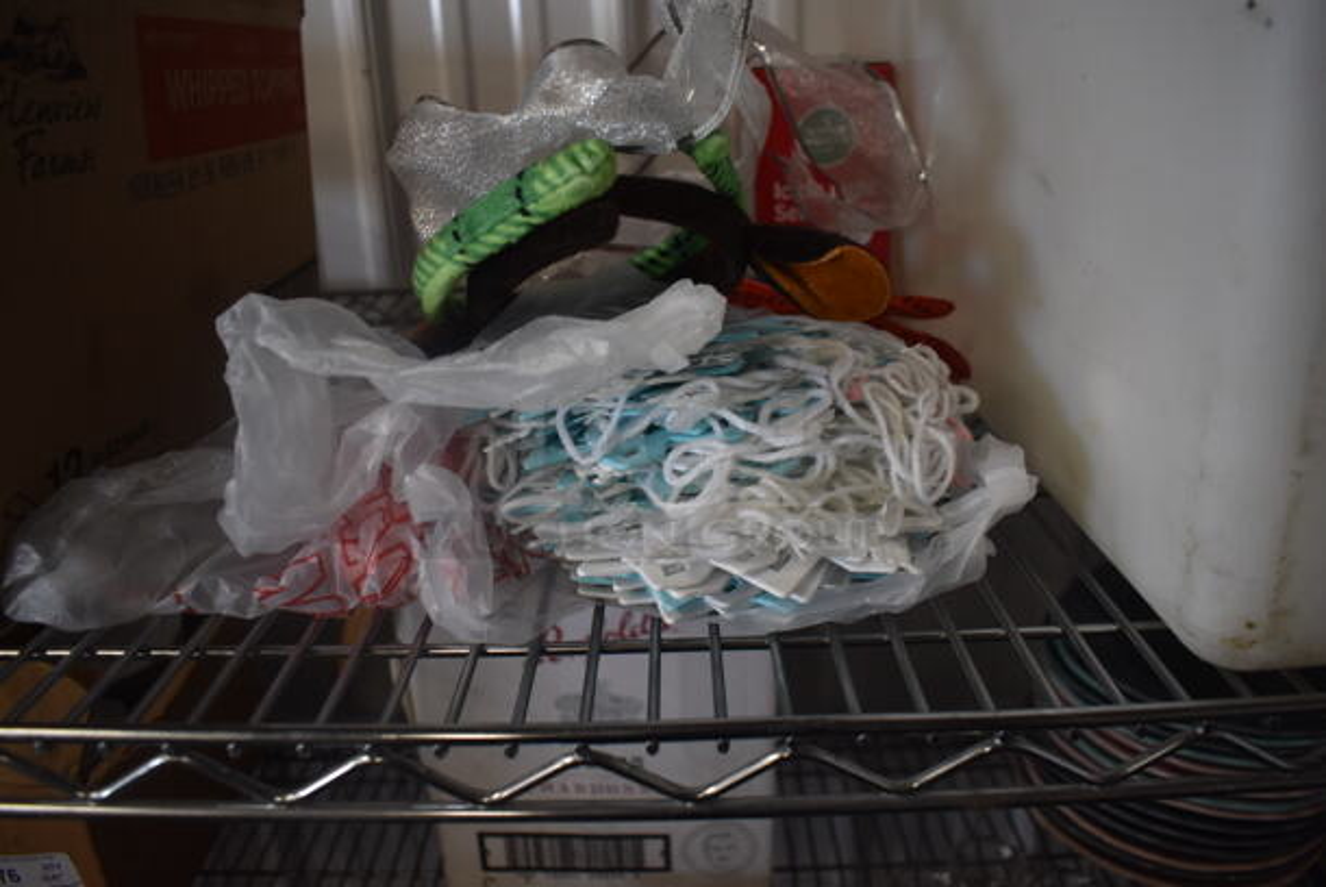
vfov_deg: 48.0
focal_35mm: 27
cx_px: 663
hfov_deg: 67.3
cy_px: 444
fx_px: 995
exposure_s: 1/125
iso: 800
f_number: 3.5
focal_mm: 18
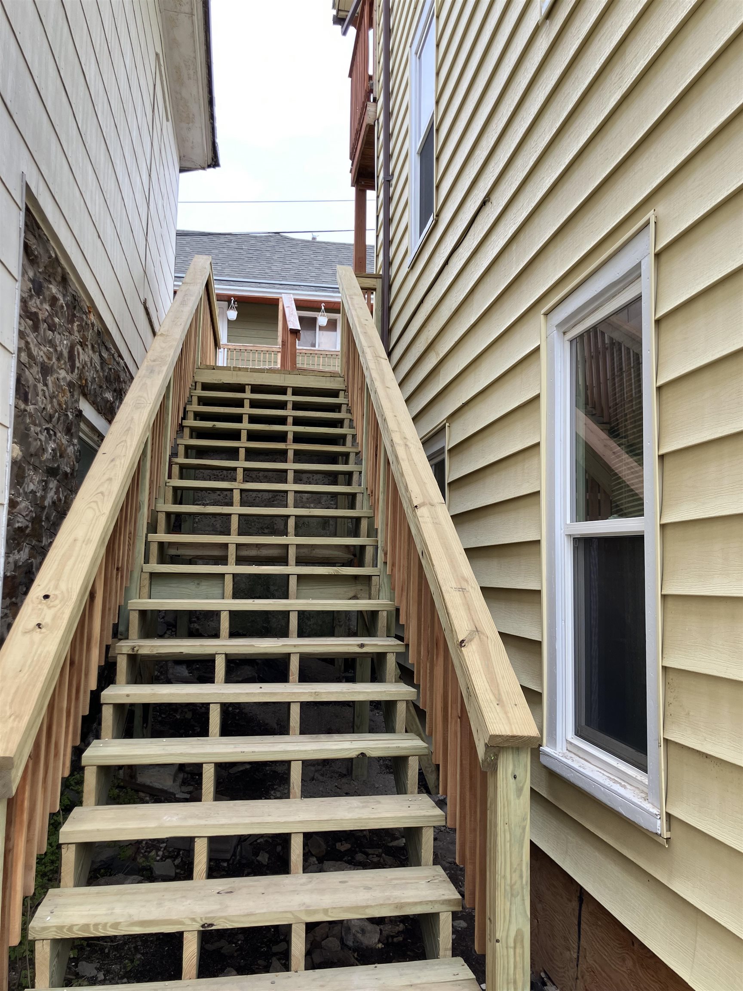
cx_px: 372
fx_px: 801
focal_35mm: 28
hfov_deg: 49.7
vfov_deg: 63.4
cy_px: 496
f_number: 1.8
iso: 25
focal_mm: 3.99
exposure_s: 1/149
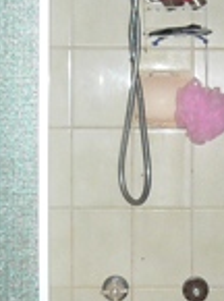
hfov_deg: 8.8
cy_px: 180
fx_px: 1439
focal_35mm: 166
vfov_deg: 11.9
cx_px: 292
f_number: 2.8
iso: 100
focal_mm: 6
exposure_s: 1/80
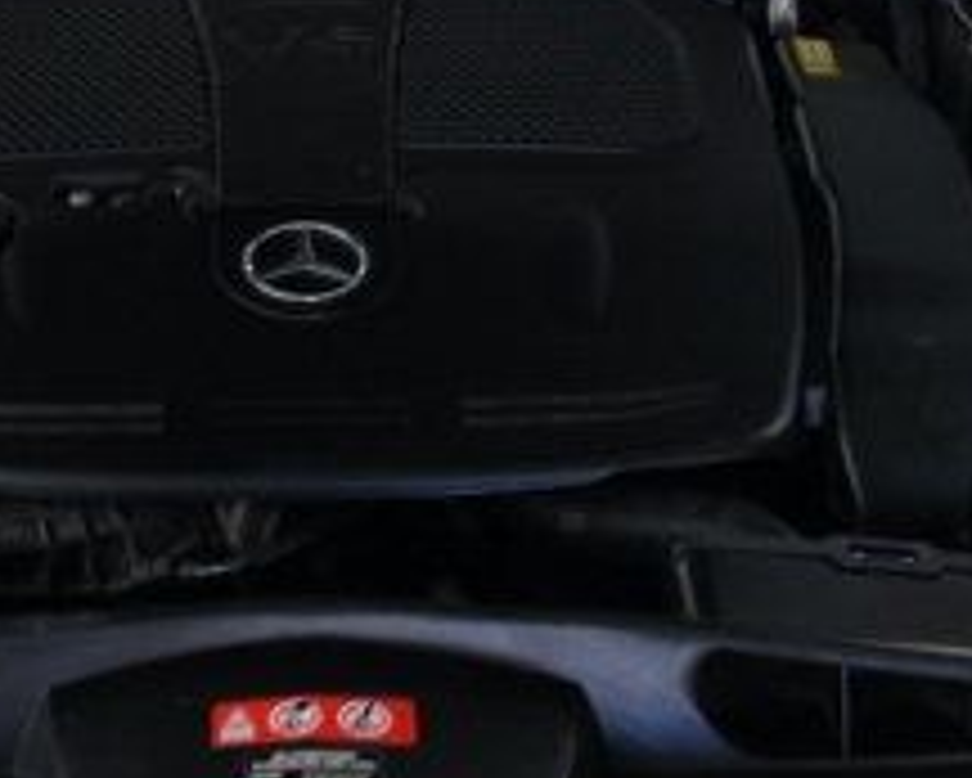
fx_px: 3454
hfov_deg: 16.0
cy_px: 173
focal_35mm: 120
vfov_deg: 12.8
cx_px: 410
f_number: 3.5
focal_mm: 18
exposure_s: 1/30
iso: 320
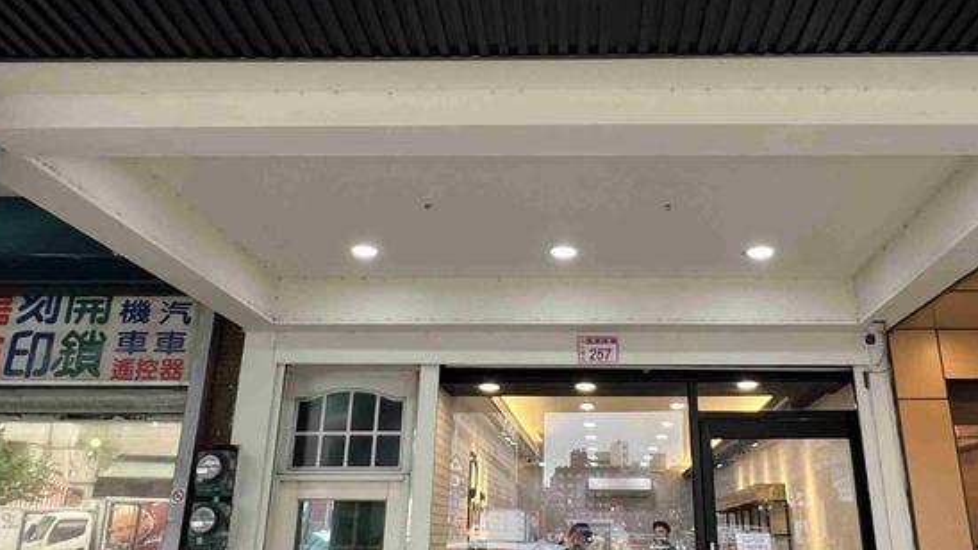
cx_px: 569
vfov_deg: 37.4
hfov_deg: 62.3
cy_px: 186
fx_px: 804
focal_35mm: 31
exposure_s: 1/120
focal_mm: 1.57
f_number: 1.8
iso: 125
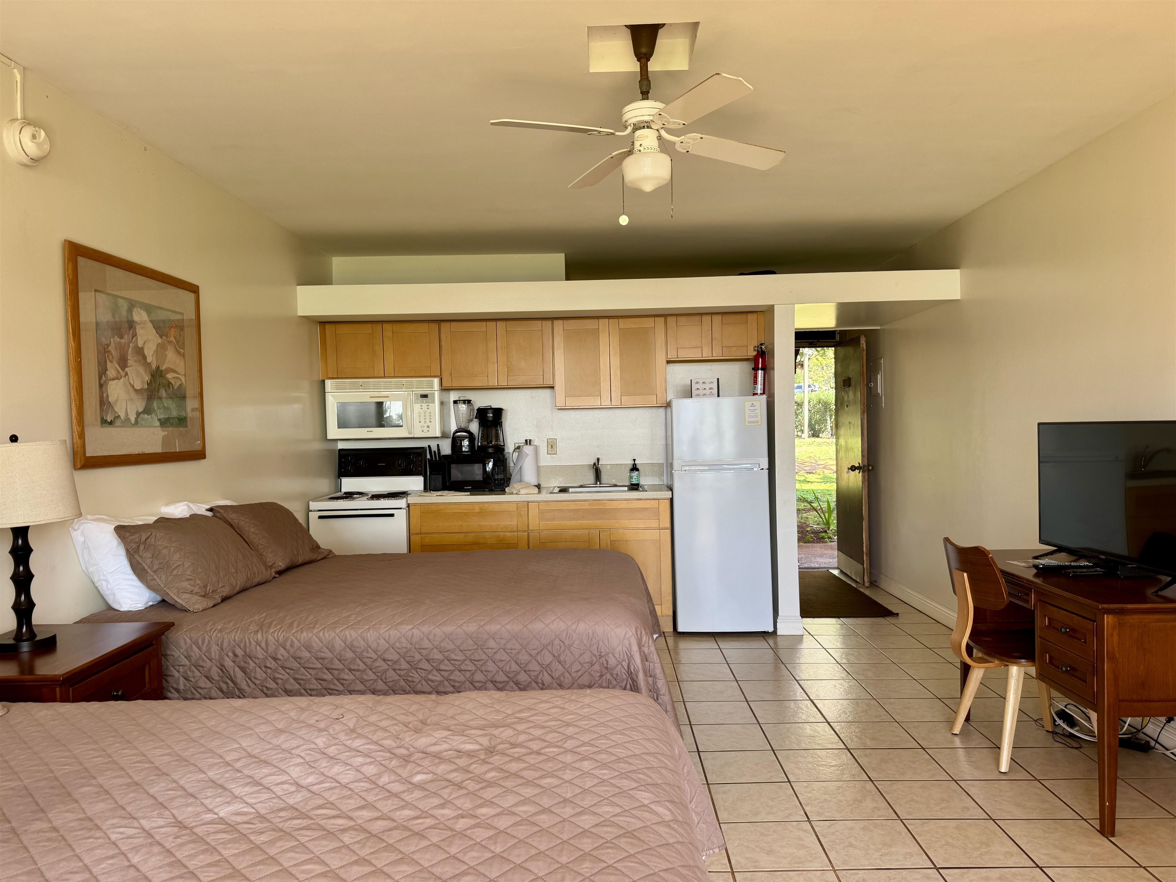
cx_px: 588
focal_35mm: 24
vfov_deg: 56.8
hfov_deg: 71.6
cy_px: 441
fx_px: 815
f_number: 1.78
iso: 50
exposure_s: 1/121
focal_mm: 6.76
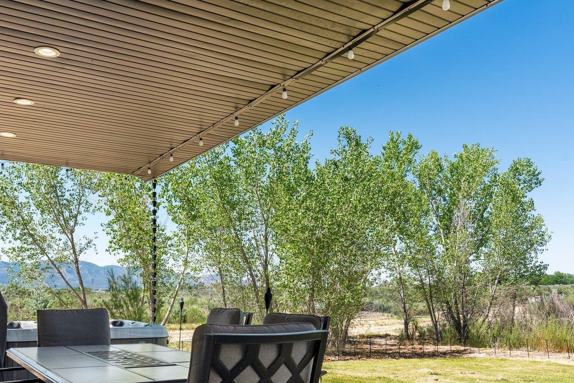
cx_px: 258
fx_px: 542
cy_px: 292
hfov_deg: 55.7
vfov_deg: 37.8
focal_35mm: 34
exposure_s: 1/500
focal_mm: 21
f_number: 8
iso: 400
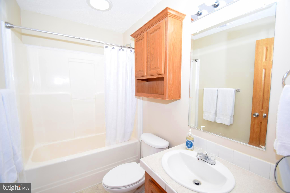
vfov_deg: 77.3
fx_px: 121
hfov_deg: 100.4
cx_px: 145
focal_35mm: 15
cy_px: 96
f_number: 3.5
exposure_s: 1/30
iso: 200
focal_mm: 10
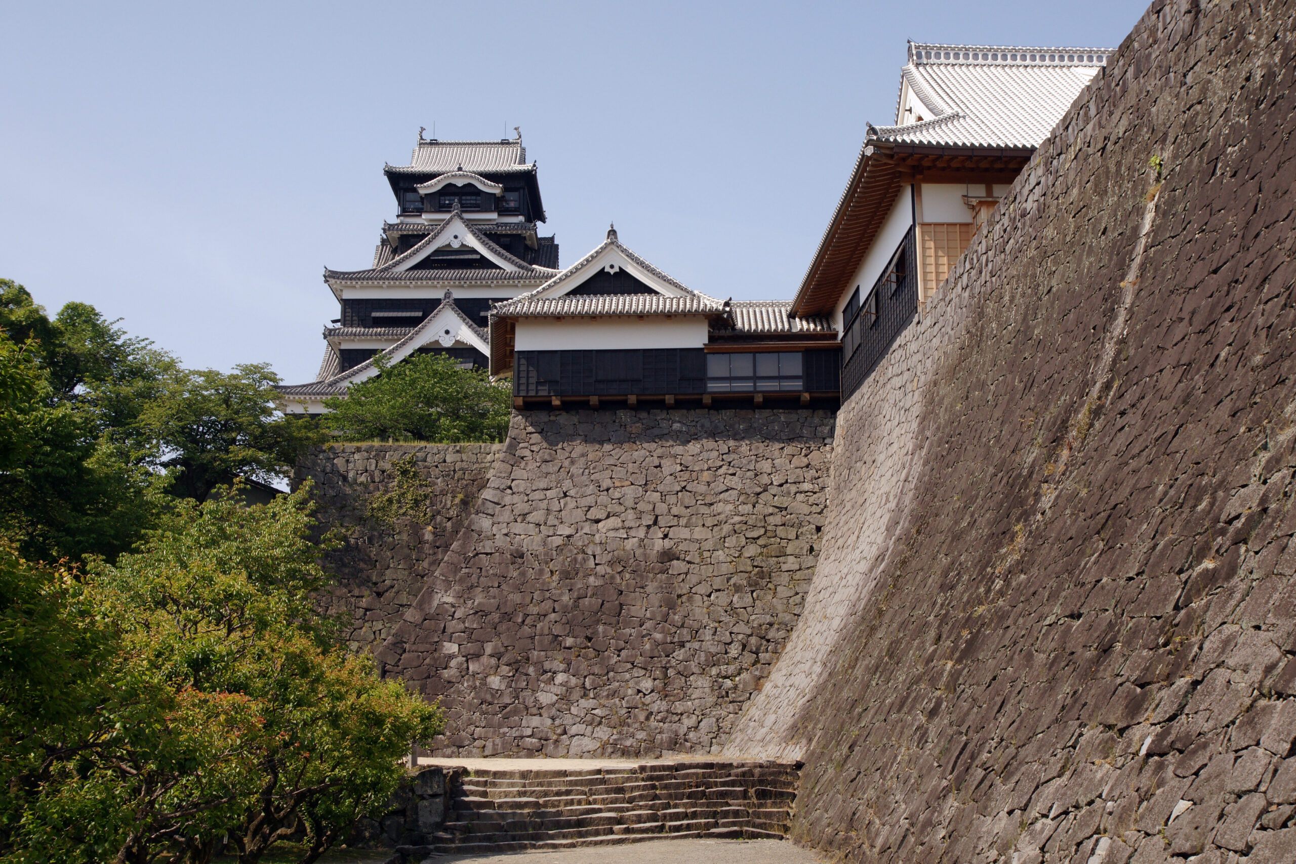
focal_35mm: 45
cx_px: 648
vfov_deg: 29.9
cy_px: 432
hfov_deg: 43.6
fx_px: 1620
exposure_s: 1/160
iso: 200
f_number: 9
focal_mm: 30
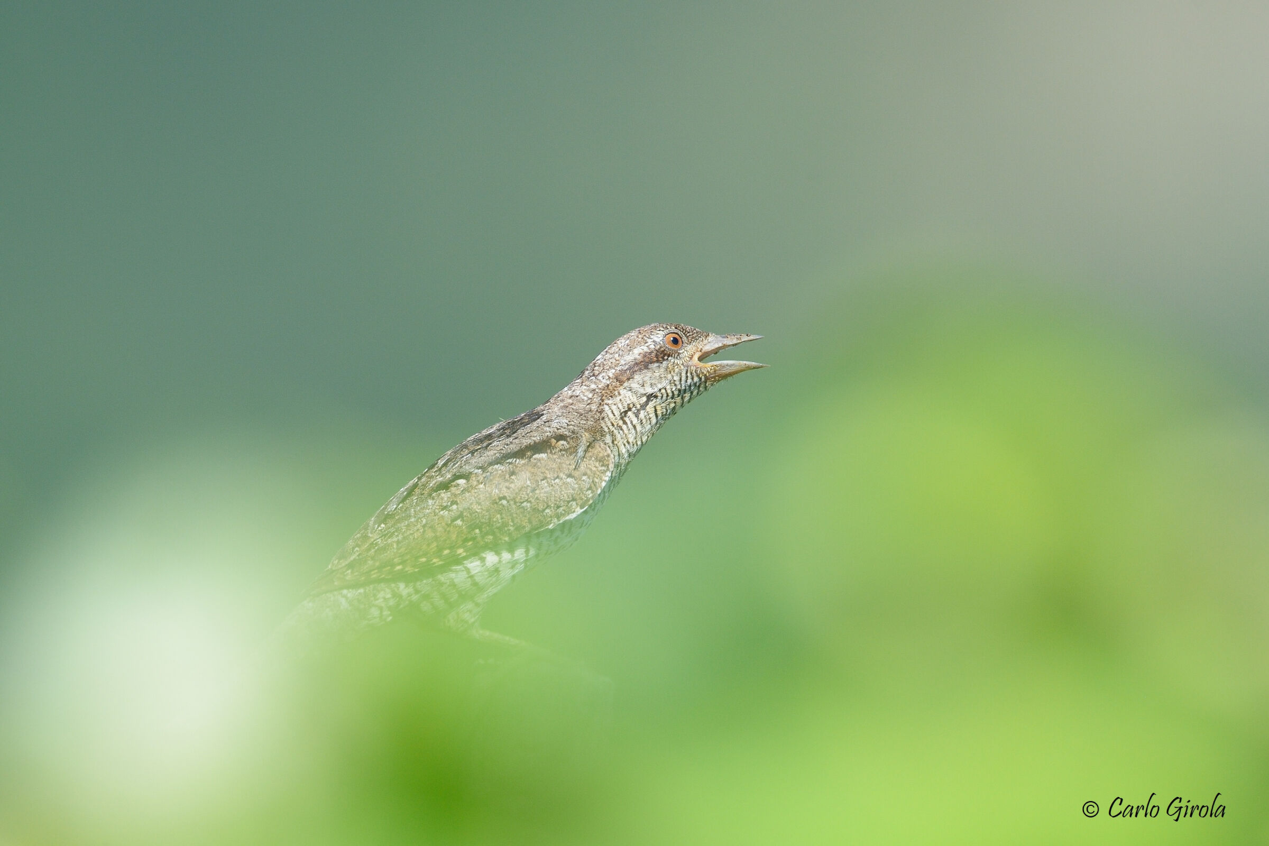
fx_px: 29960
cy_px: 423
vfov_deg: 1.6
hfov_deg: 2.4
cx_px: 634
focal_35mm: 850
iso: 800
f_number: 6.3
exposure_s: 1/1600
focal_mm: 850
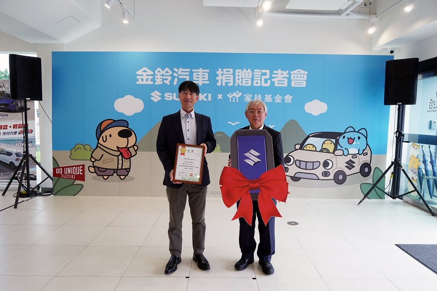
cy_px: 146
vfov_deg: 51.7
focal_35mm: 25
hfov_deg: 72.1
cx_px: 218
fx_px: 300
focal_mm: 16.5
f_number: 4
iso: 320
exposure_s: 1/200
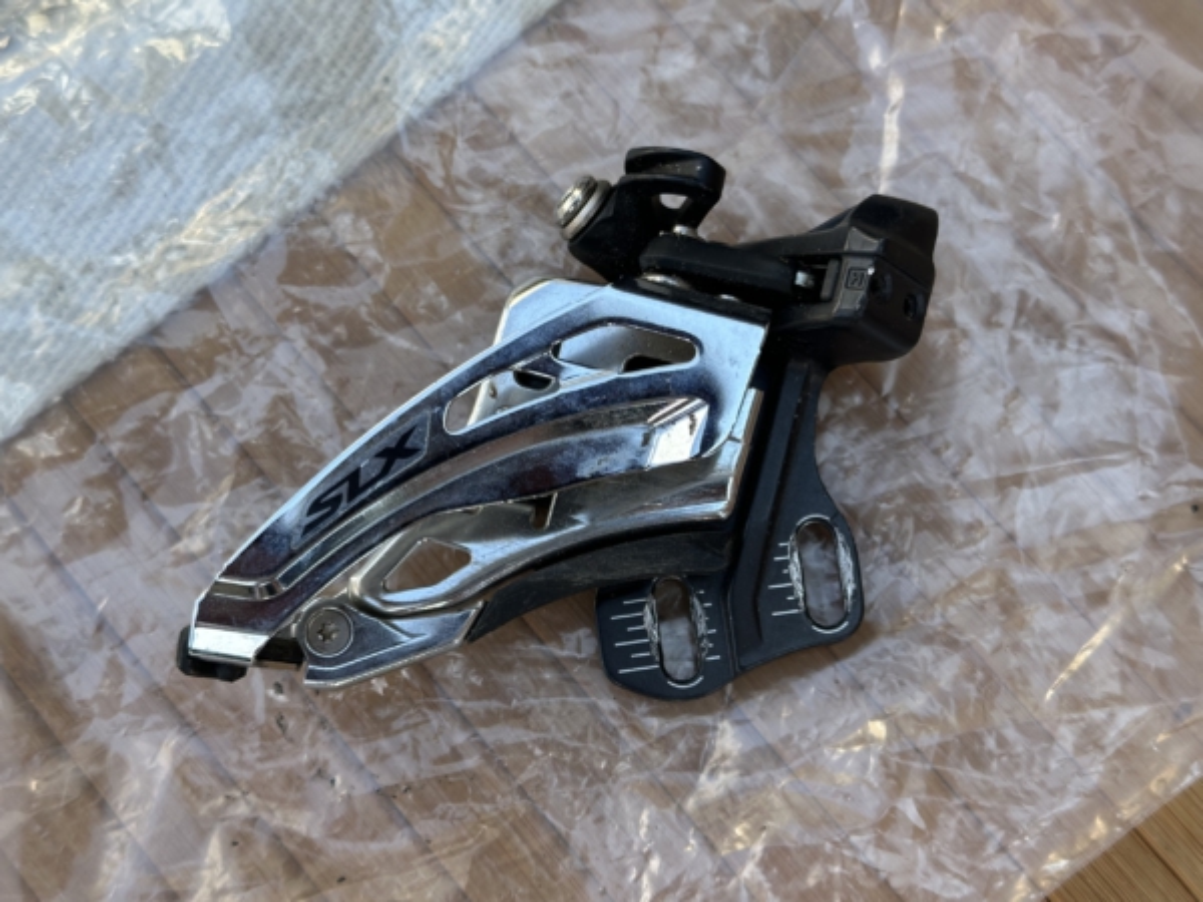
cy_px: 451
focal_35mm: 48
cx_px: 602
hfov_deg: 39.7
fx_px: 1668
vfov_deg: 30.3
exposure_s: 1/594
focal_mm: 6.86
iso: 64
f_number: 1.78
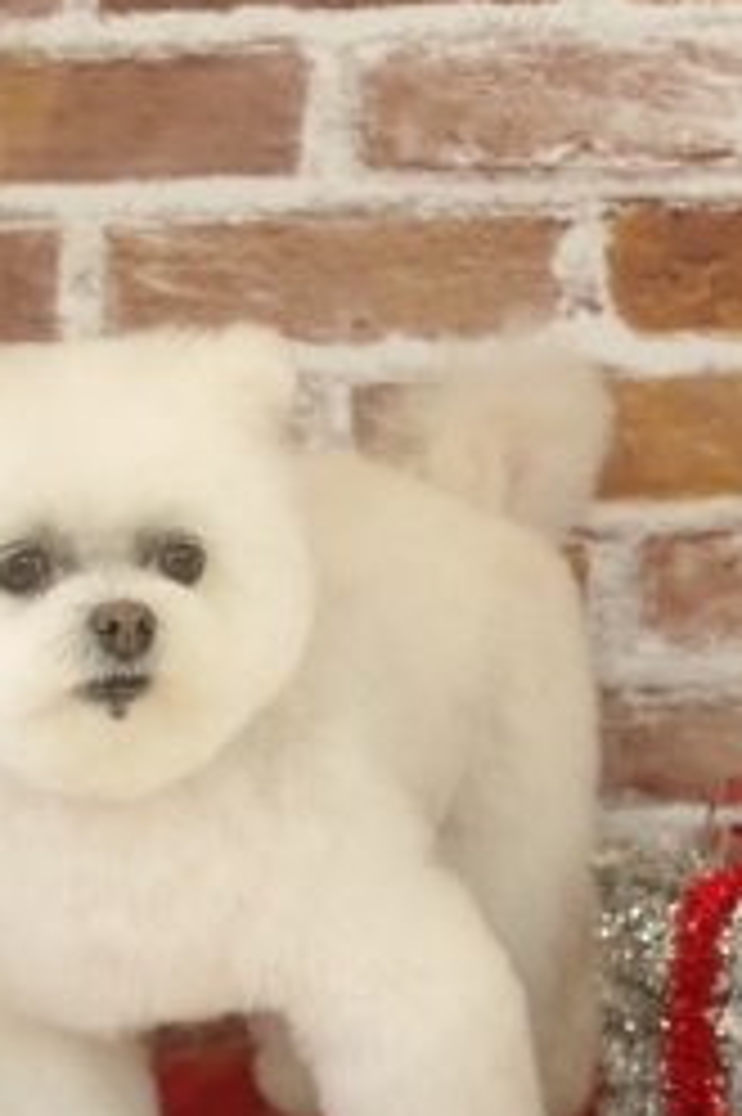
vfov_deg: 16.9
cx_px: 229
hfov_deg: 11.3
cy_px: 706
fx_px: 3746
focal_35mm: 121
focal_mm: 50
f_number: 5
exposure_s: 1/250
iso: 5000
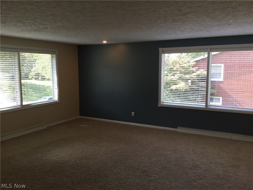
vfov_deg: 45.4
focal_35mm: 31
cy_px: 95
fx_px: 227
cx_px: 126
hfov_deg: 58.4
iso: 32
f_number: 2.4
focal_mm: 3.3
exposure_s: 1/40
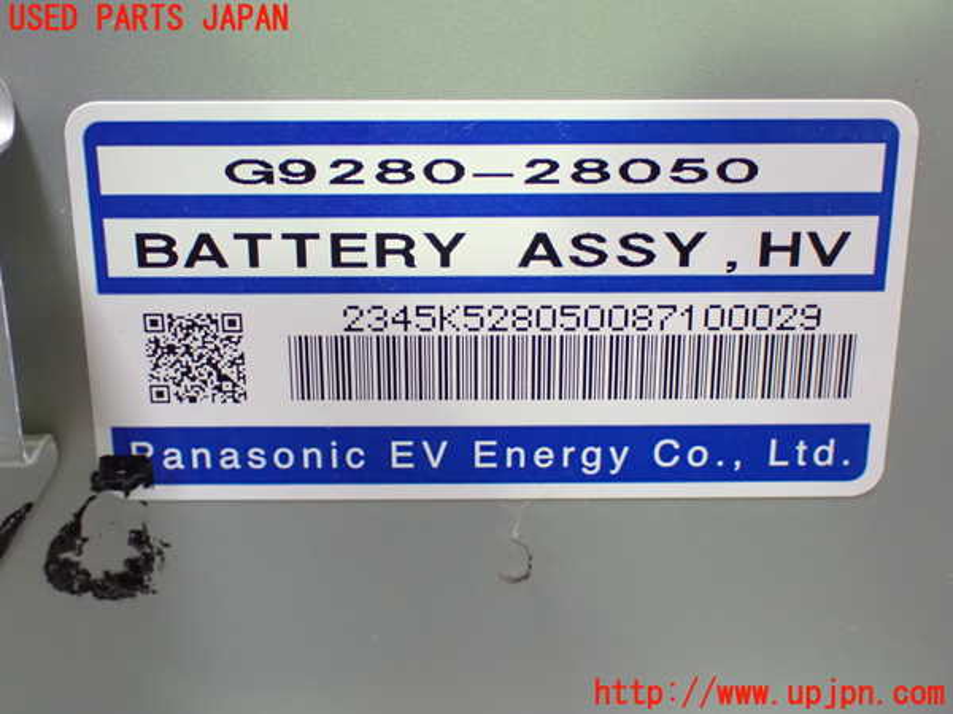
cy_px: 357
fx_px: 1487
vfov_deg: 27.0
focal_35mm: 54
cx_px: 476
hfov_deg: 35.5
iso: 1600
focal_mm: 9.65
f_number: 3.3
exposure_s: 1/40
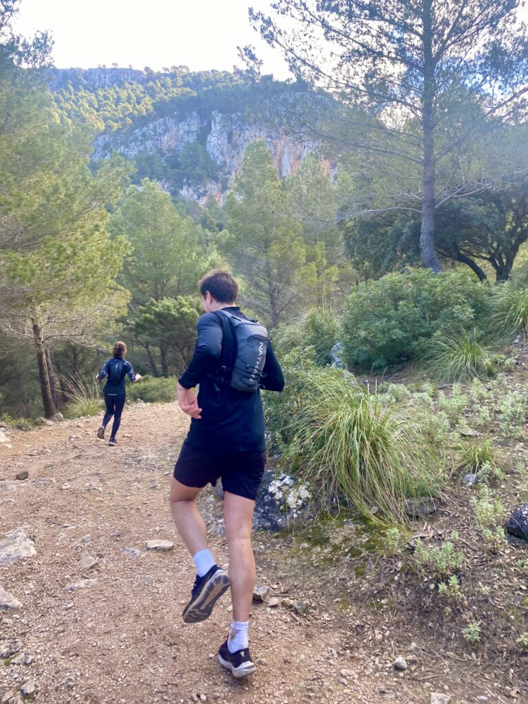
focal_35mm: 26
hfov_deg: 53.1
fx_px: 529
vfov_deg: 67.3
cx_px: 264
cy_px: 352
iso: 32
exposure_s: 1/127
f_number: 1.8
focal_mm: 4.25
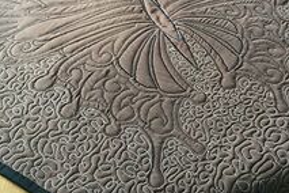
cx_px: 168
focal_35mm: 53
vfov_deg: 25.2
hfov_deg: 37.4
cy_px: 46
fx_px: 425
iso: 50
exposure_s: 1/30
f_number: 2.4
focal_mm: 3.3
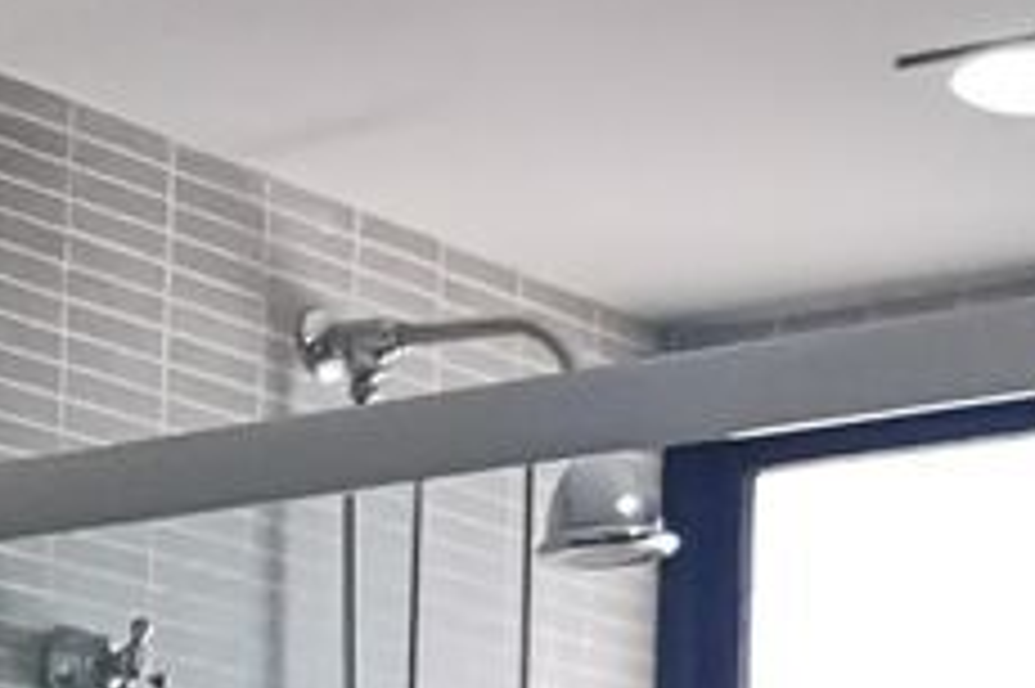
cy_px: 1340
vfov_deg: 9.3
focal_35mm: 139
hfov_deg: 14.1
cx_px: 1386
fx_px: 3993
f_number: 2.2
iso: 160
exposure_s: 1/60
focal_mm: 2.35
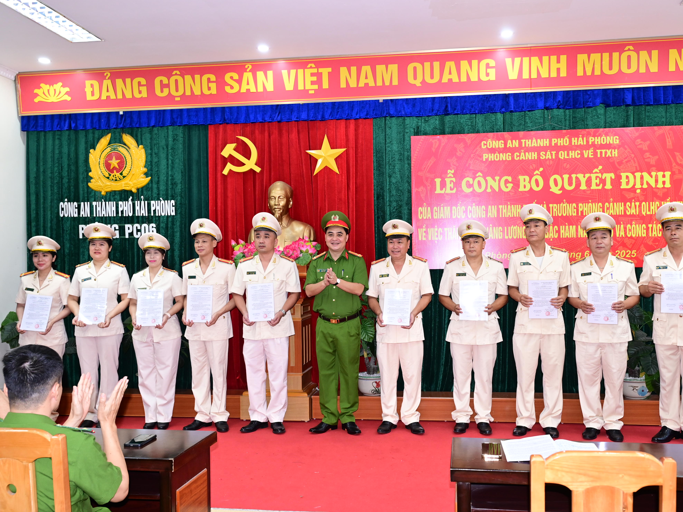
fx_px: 651
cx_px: 366
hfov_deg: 55.3
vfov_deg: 42.9
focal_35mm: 33
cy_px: 253
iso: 2000
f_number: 5
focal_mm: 30
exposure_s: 1/100
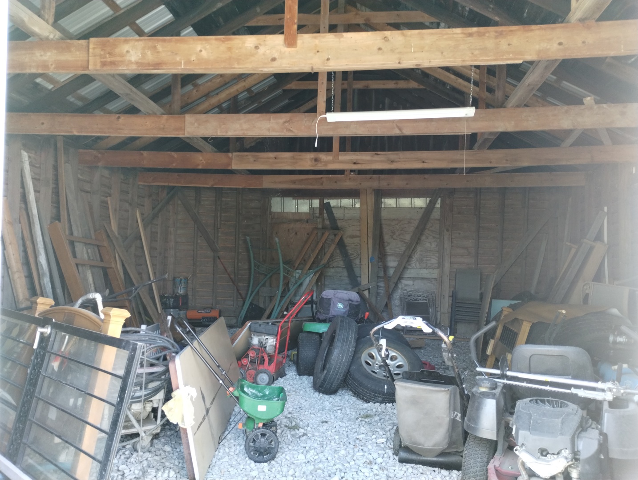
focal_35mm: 28
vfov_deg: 49.9
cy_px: 240
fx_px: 517
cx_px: 319
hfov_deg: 63.4
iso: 403
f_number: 1.8
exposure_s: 1/40
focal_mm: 4.27
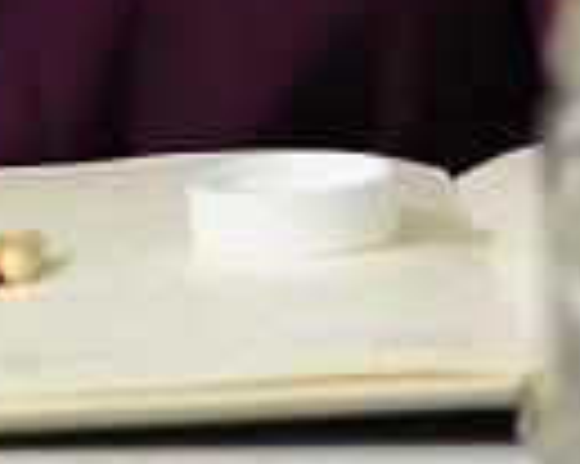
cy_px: -858
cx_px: -292
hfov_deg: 5.0
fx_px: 6552
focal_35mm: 382
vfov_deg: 3.9
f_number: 2
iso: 400
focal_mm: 50
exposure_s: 1/250
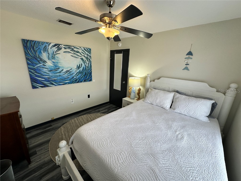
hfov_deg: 102.1
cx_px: 120
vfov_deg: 85.7
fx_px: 97
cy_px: 90
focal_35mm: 14
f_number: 2.2
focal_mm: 2.22
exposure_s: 1/120
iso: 64
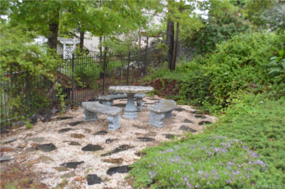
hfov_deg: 53.2
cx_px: 142
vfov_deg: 36.8
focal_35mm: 36
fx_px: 285
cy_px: 94
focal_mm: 24
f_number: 5.6
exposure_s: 1/125
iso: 400
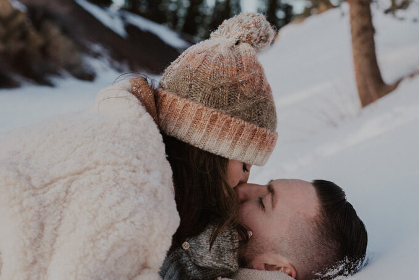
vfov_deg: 25.5
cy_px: 160
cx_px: 210
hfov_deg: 37.5
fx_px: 617
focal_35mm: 53
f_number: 3.2
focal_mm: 35
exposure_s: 1/320
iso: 400
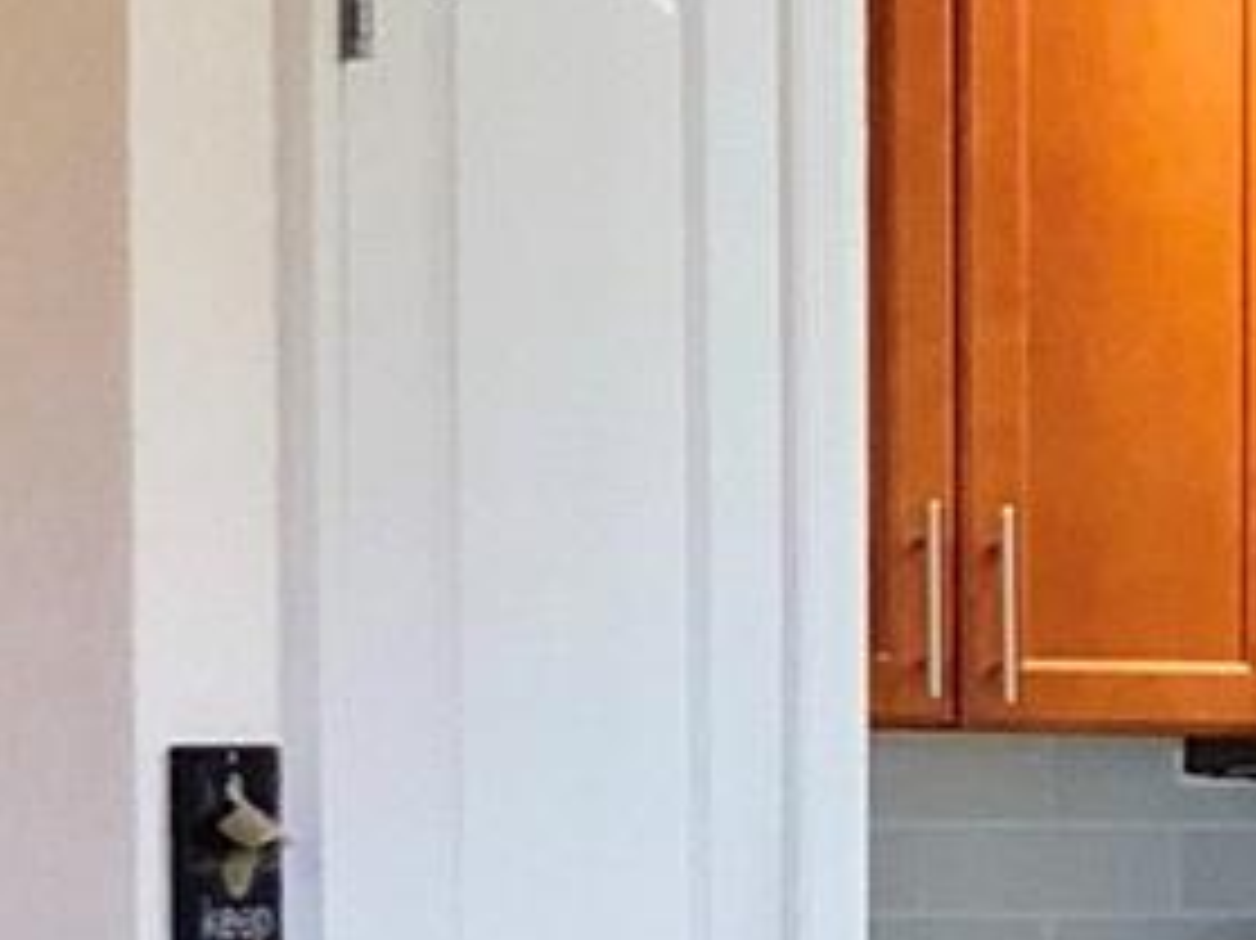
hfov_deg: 6.4
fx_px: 10808
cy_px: 1525
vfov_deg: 4.9
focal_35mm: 298
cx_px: 2841
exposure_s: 1/30
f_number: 2.4
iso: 160
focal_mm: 6
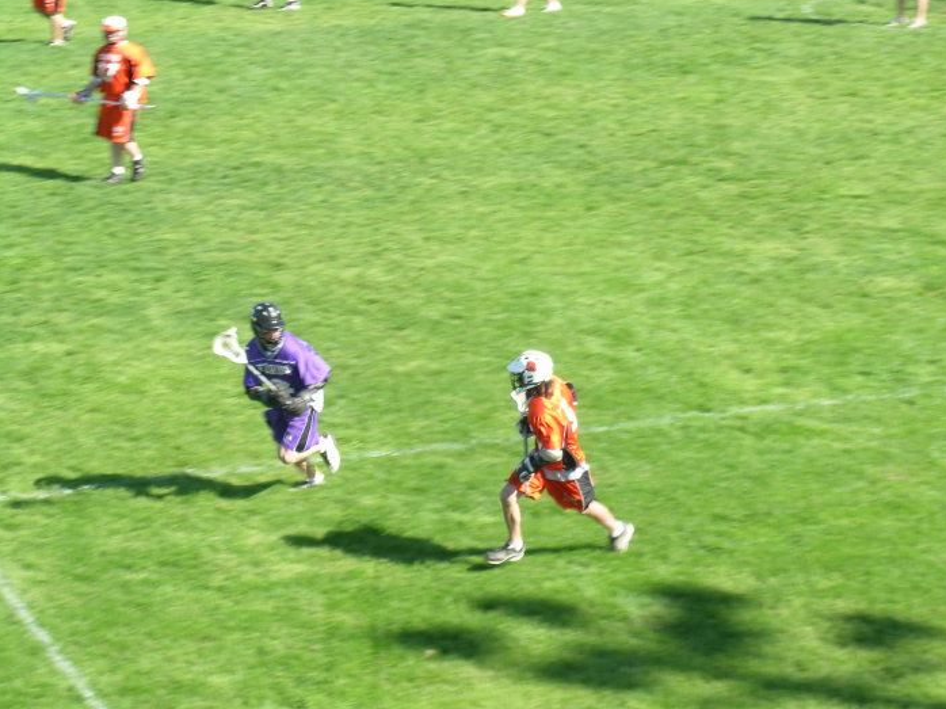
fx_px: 3633
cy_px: 357
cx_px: 541
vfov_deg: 11.1
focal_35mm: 133
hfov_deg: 14.8
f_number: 6.5
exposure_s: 1/102
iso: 50
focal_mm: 24
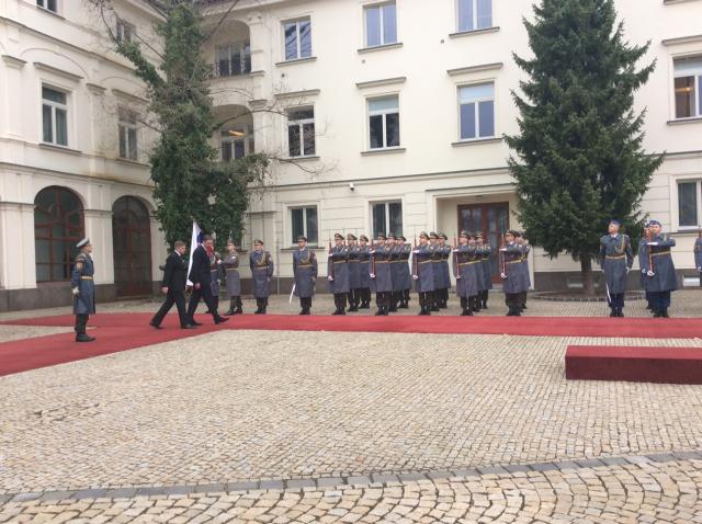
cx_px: 351
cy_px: 262
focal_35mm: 32
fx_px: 648
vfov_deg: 44.1
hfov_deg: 56.9
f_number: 2.4
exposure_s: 1/376
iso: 32
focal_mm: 3.3
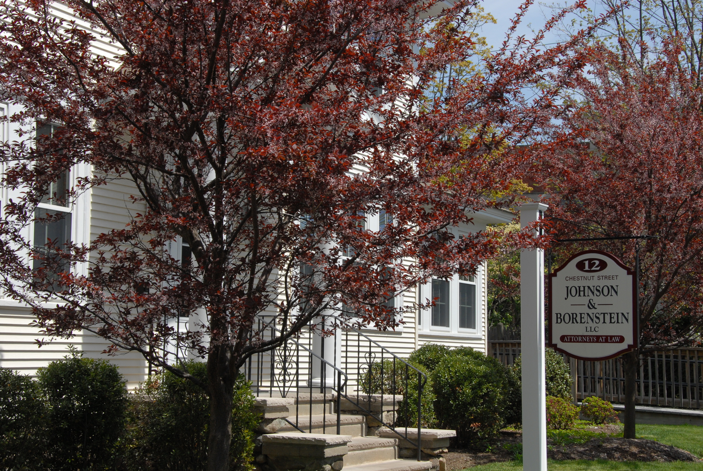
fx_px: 1232
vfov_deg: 21.6
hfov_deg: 31.9
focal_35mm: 63
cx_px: 352
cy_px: 236
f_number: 10
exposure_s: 1/400
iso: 250
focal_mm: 42
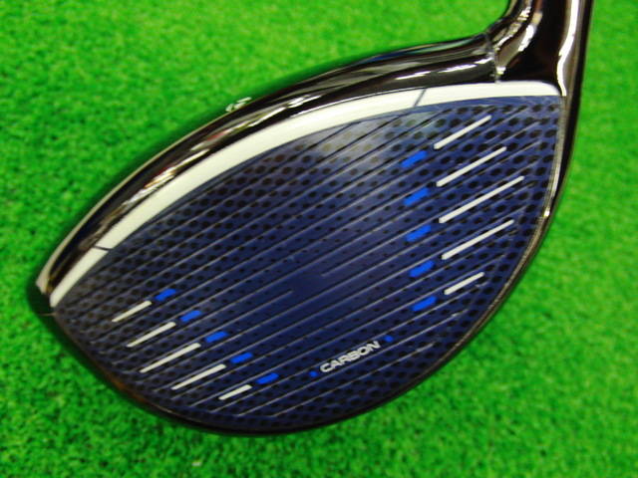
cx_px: 319
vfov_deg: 38.7
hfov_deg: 50.1
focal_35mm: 37
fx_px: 682
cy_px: 239
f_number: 3.6
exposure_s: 1/20
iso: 400
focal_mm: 6.42
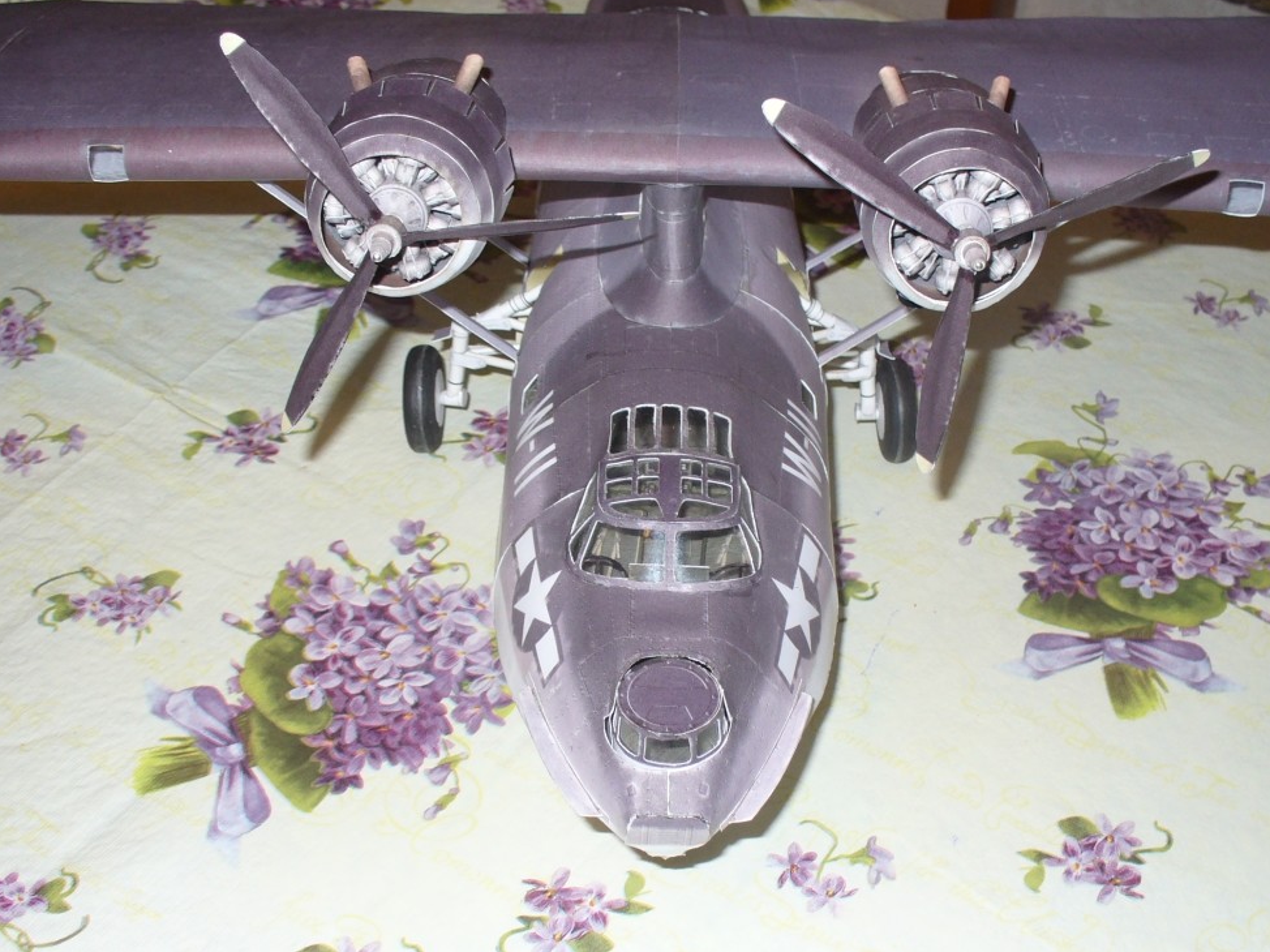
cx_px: 651
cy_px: 464
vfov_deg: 37.7
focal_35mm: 38
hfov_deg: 49.0
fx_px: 1394
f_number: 2.8
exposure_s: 1/30
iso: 100
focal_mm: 6.1
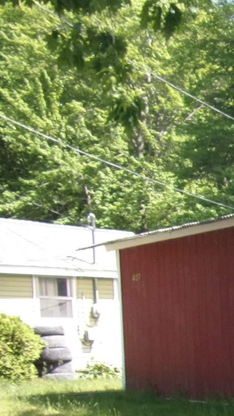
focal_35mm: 69
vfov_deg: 29.2
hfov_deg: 13.4
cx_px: 547
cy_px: 381
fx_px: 761
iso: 80
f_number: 3.3
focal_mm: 4.3
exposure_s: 1/240
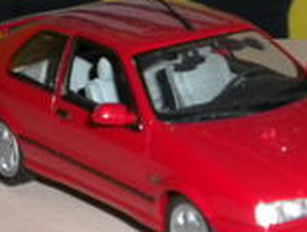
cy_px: 111
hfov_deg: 11.3
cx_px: 186
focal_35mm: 175
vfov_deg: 8.5
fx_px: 1556
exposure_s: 1/60
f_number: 4.6
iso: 400
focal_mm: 12.3
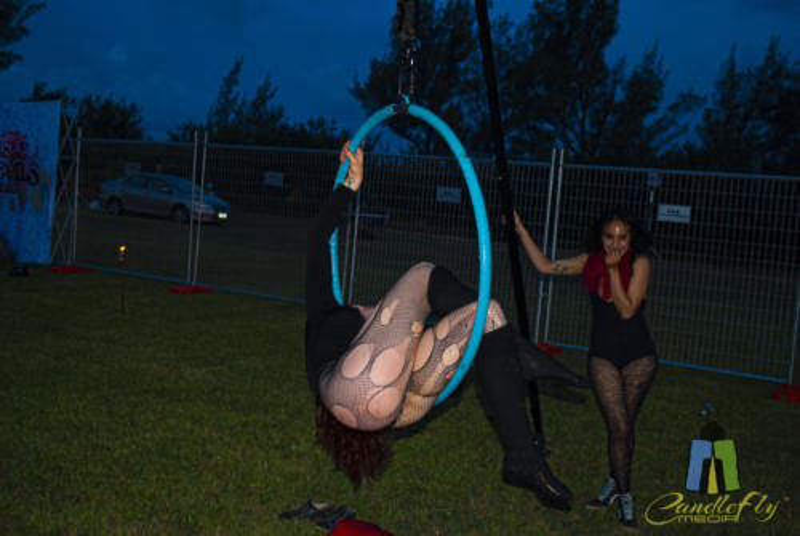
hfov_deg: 44.9
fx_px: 968
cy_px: 268
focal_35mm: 44
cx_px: 400
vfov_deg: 30.9
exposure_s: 1/60
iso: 200
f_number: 4.5
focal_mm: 29
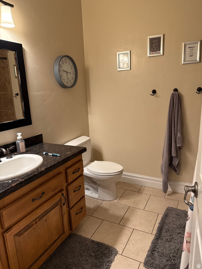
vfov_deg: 71.6
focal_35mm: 24
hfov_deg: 56.8
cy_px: 134
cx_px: 101
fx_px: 187
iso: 160
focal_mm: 6.76
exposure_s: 1/60
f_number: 1.78
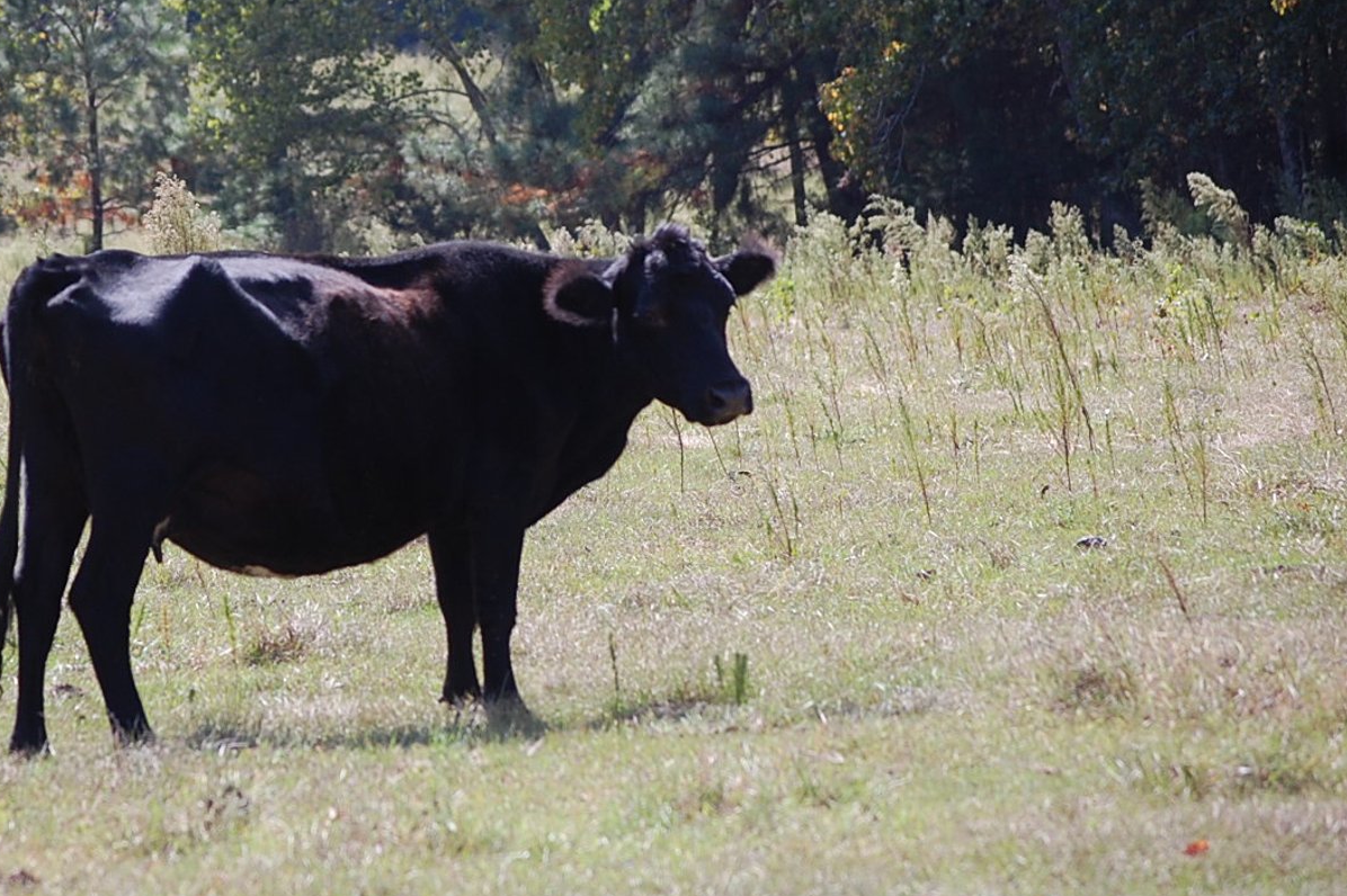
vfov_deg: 6.4
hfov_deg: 9.6
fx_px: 8002
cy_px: 452
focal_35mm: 214
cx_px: 406
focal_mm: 100
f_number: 5.6
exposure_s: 1/500
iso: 250
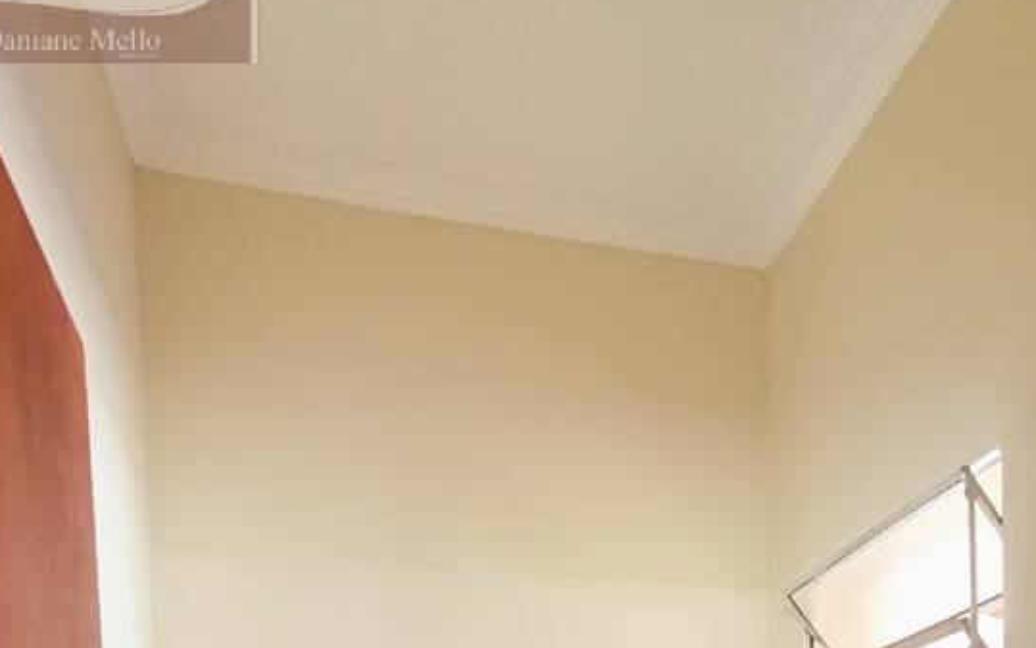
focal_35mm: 34
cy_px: 950
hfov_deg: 56.1
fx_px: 960
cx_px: 636
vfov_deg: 27.2
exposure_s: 1/30
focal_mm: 1.65
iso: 500
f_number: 2.2
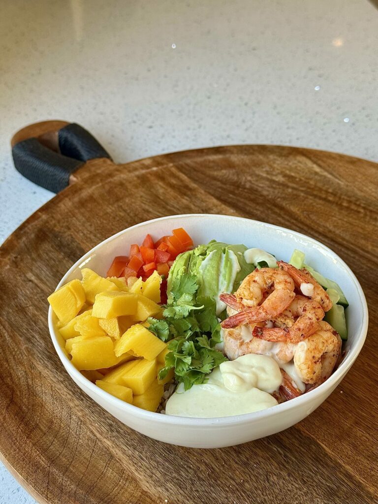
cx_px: 189
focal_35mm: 48
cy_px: 252
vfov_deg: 39.7
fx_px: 699
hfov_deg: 30.3
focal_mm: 6.76
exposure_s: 1/121
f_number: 1.78
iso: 64
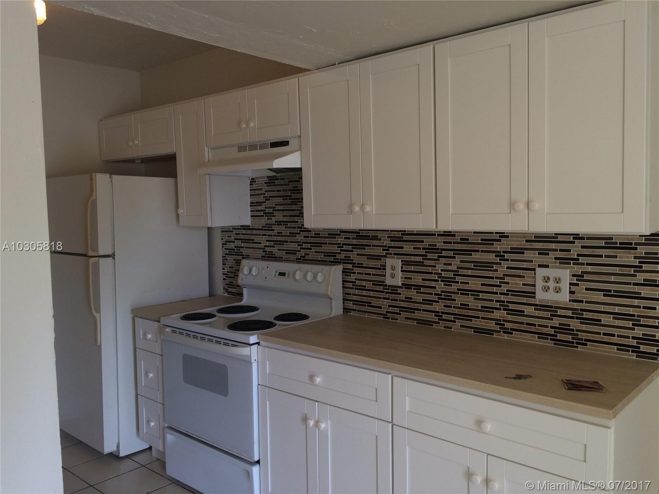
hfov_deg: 61.7
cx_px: 330
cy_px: 247
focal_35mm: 29
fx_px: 552
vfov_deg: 48.2
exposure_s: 1/32
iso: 32
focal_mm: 4.15
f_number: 2.2
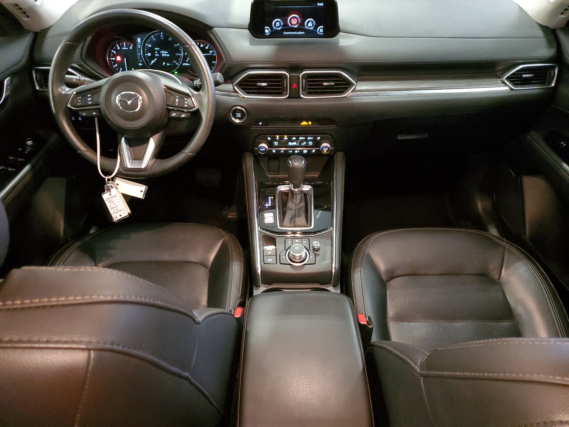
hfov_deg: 67.3
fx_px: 427
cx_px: 284
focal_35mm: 26
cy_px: 214
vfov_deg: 53.1
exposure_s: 1/15
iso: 507
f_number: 1.5
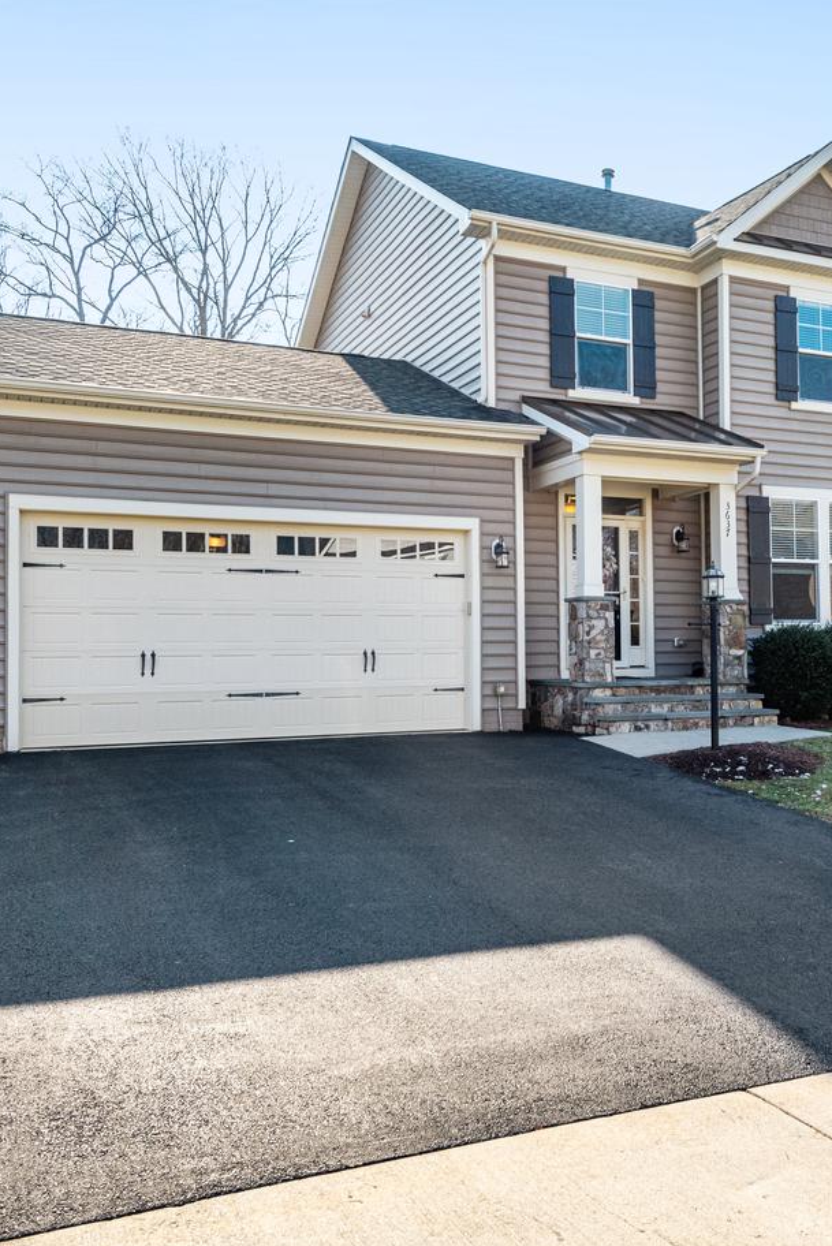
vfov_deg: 58.7
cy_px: 624
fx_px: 1108
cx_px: 603
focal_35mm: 32
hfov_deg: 40.2
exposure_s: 1/400
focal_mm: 19
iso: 400
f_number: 8
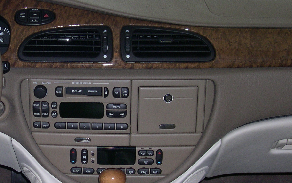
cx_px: 45
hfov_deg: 26.5
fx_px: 605
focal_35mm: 76
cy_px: 110
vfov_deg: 17.2
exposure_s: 1/60
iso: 199
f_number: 7.6
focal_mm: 8
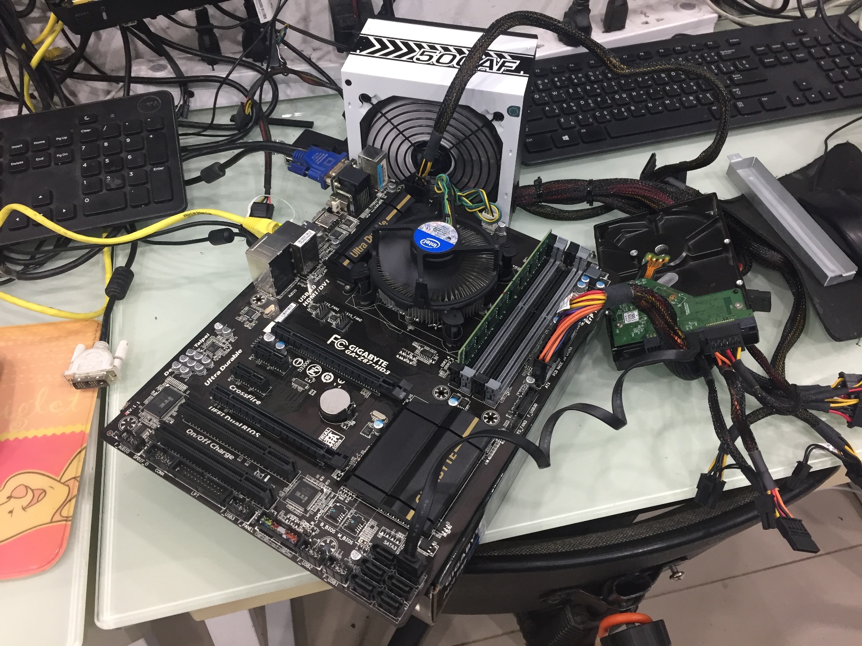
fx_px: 722
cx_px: 431
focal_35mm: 29
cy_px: 323
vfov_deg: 48.2
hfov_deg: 61.7
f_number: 2.2
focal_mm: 4.15
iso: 125
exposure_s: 1/33
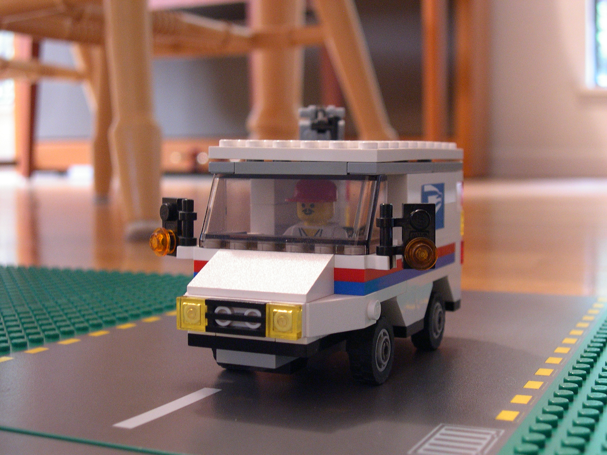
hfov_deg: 36.8
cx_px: 304
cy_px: 228
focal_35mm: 52
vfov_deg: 28.0
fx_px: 912
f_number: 3.2
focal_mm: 11.1
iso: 400
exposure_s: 1/2.9
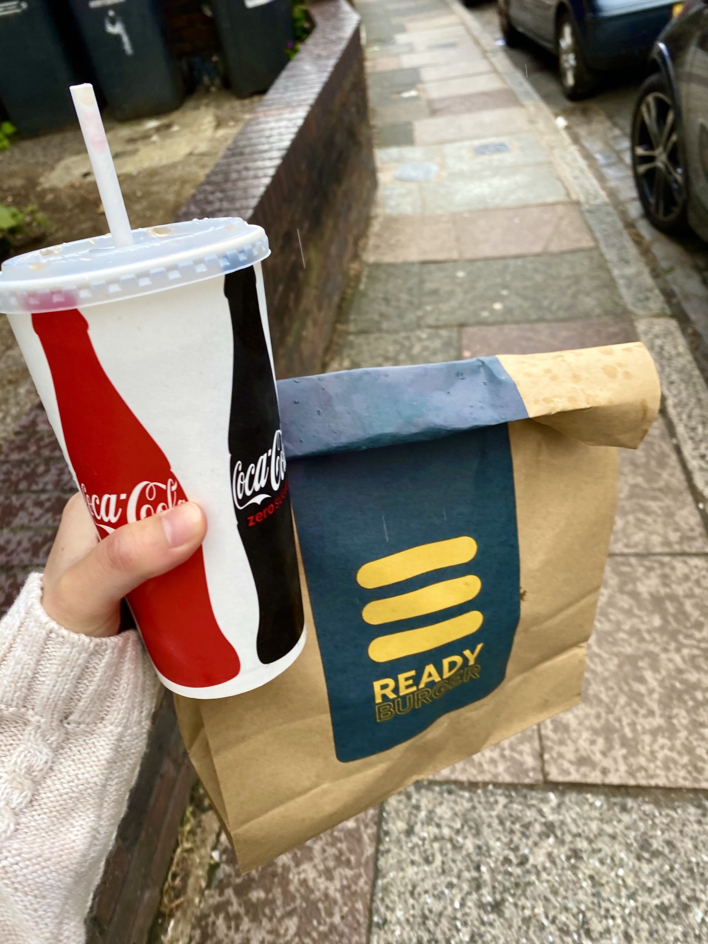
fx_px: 709
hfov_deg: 53.1
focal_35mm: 26
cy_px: 472
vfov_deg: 67.3
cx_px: 354
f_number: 1.8
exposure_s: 1/122
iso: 40
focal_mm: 4.25
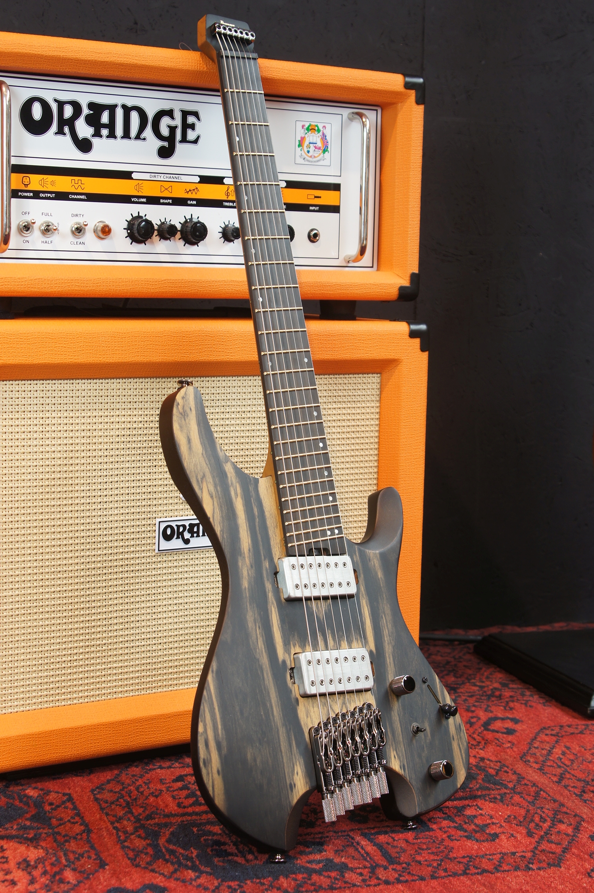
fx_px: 1488
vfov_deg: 33.4
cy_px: 446
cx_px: 297
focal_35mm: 60
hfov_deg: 22.6
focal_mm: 40
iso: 100
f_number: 6.3
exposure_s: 1/5
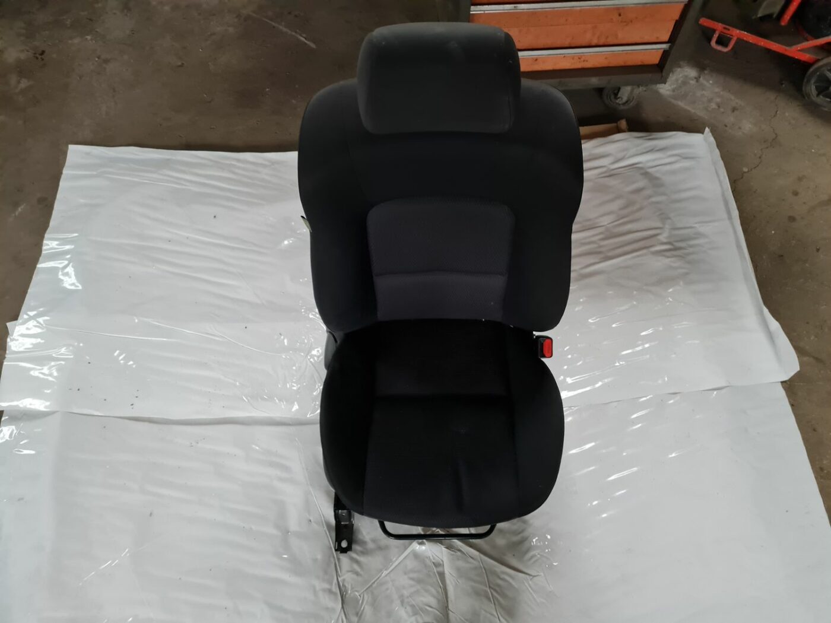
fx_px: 624
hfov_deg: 67.3
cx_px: 416
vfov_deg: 53.1
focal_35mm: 26
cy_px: 312
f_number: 1.8
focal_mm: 5.4
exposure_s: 1/50
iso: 500
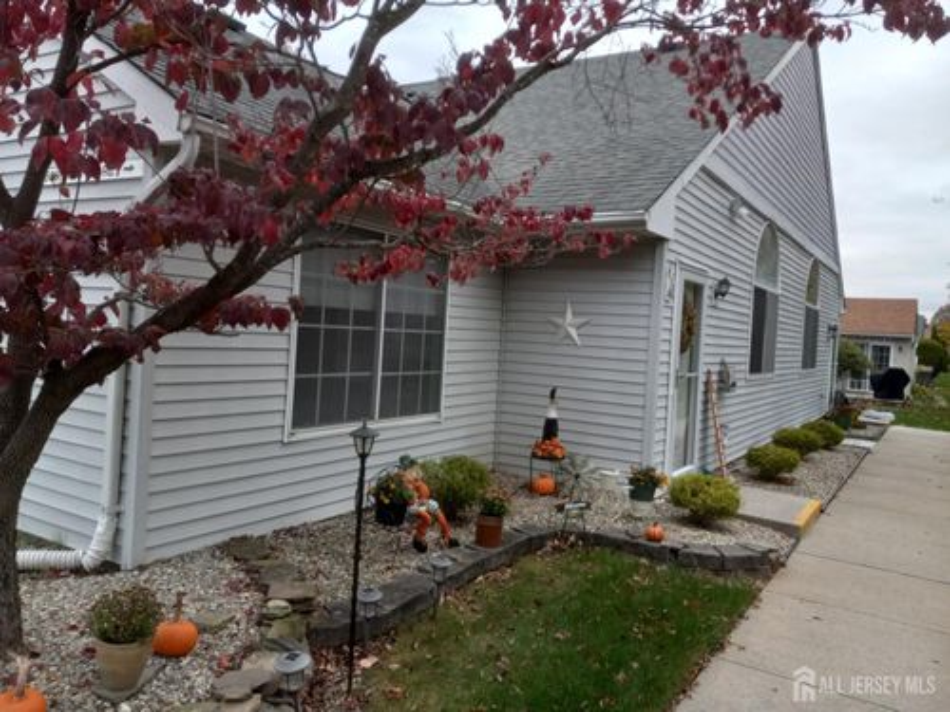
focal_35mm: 27
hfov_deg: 65.3
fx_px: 741
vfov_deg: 51.4
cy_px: 356
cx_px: 475
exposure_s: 1/120
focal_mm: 3.94
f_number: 1.8
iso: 64
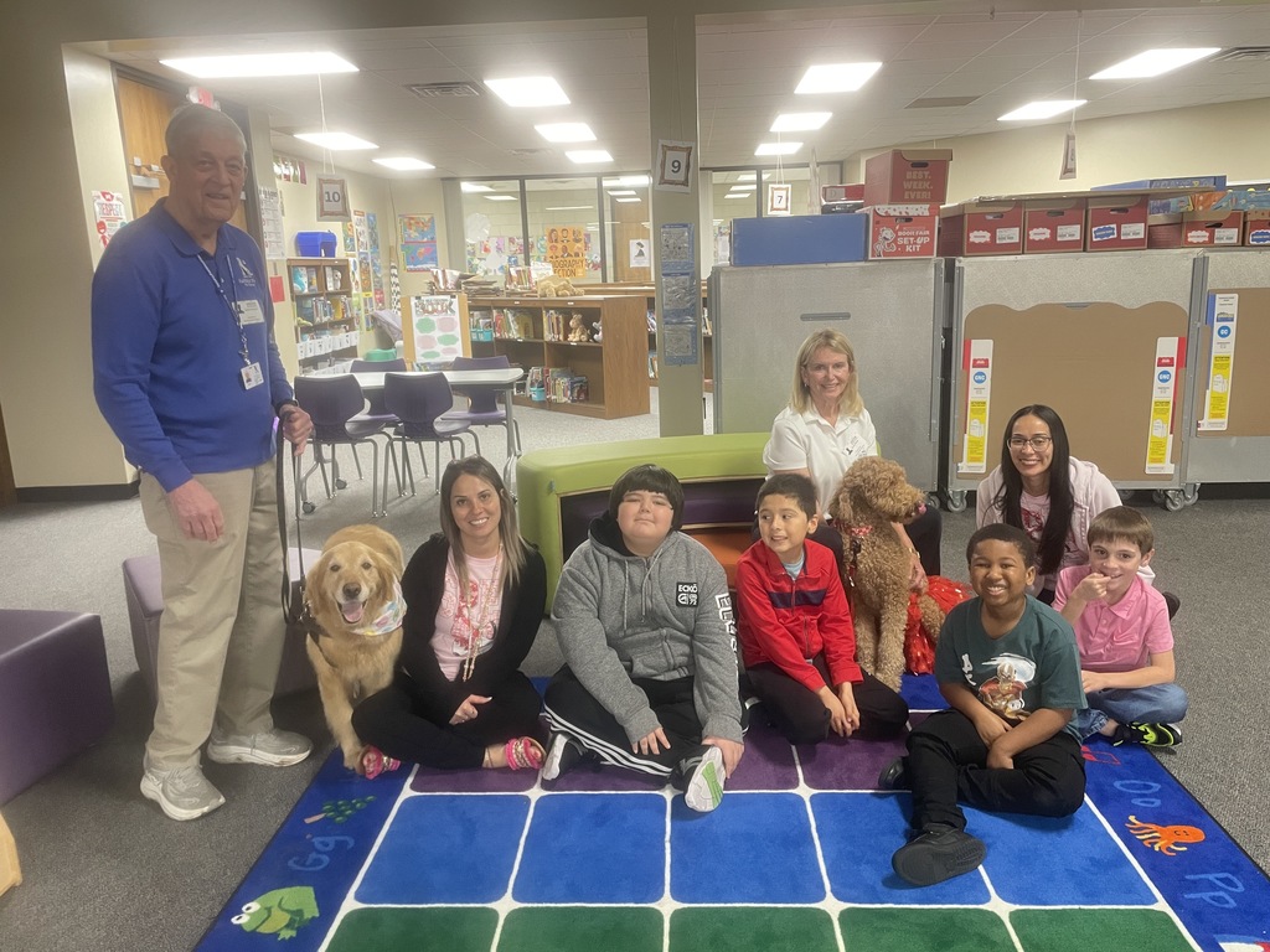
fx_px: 954
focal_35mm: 26
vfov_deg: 53.1
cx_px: 635
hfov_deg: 67.3
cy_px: 476
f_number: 1.6
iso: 250
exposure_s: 1/60
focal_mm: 4.2
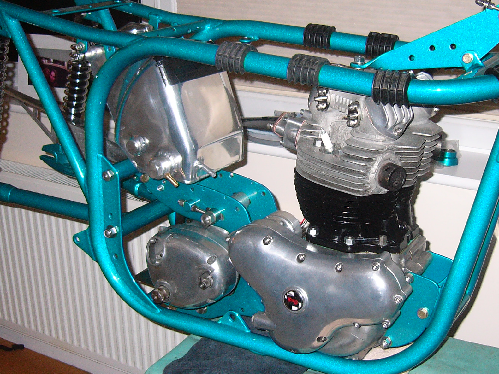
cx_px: 286
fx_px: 735
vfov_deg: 28.6
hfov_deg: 37.4
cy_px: 172
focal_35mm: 51
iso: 100
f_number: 2.8
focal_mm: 5.8
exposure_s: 1/60
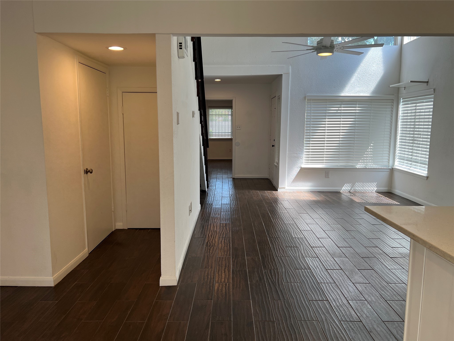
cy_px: 170
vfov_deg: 53.1
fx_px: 341
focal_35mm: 26
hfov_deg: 67.3
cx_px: 227
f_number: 1.5
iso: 40
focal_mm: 5.7
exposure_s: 1/218
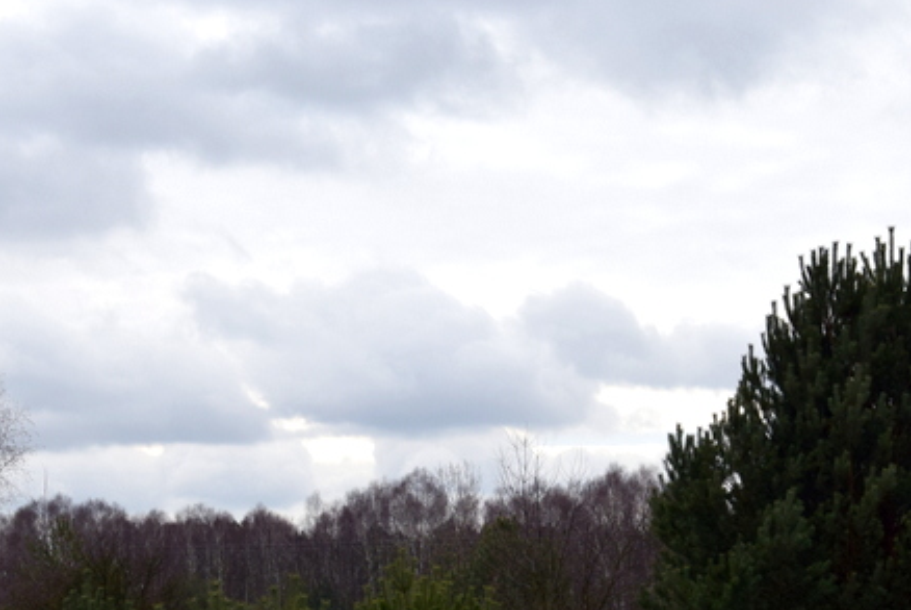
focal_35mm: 104
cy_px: 475
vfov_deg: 13.1
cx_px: 495
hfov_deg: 19.6
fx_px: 2634
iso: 400
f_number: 10
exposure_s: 1/250
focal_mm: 38
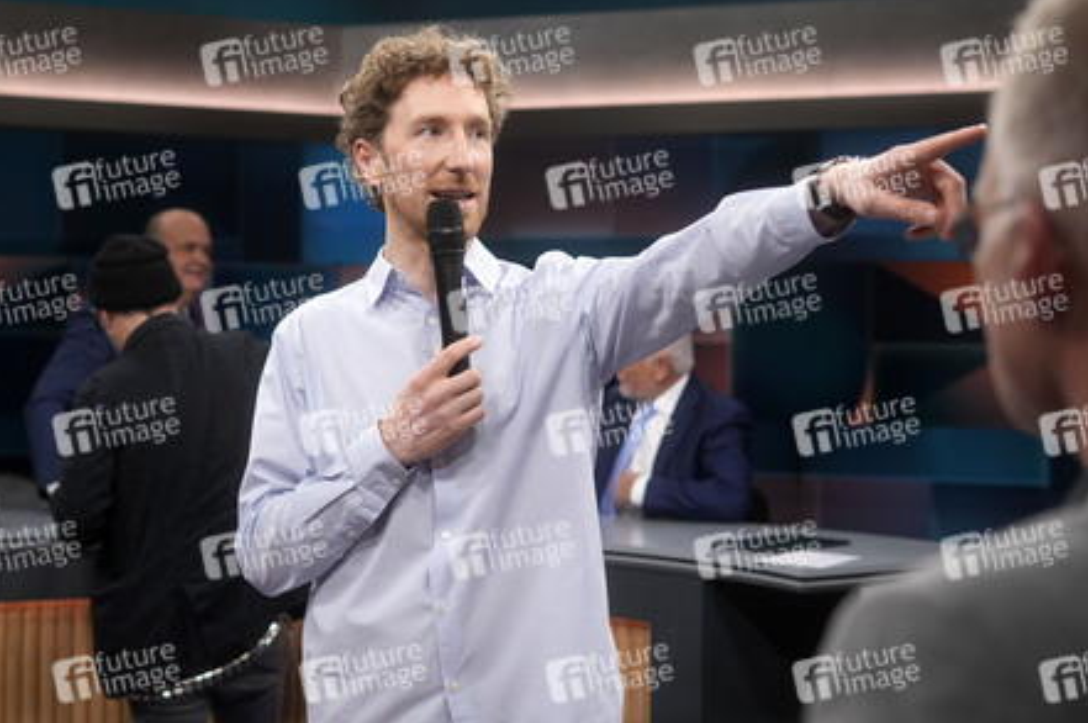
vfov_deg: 29.2
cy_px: 365
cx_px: 544
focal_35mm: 46
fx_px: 1389
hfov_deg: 42.8
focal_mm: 30
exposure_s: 1/400
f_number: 2.2
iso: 640
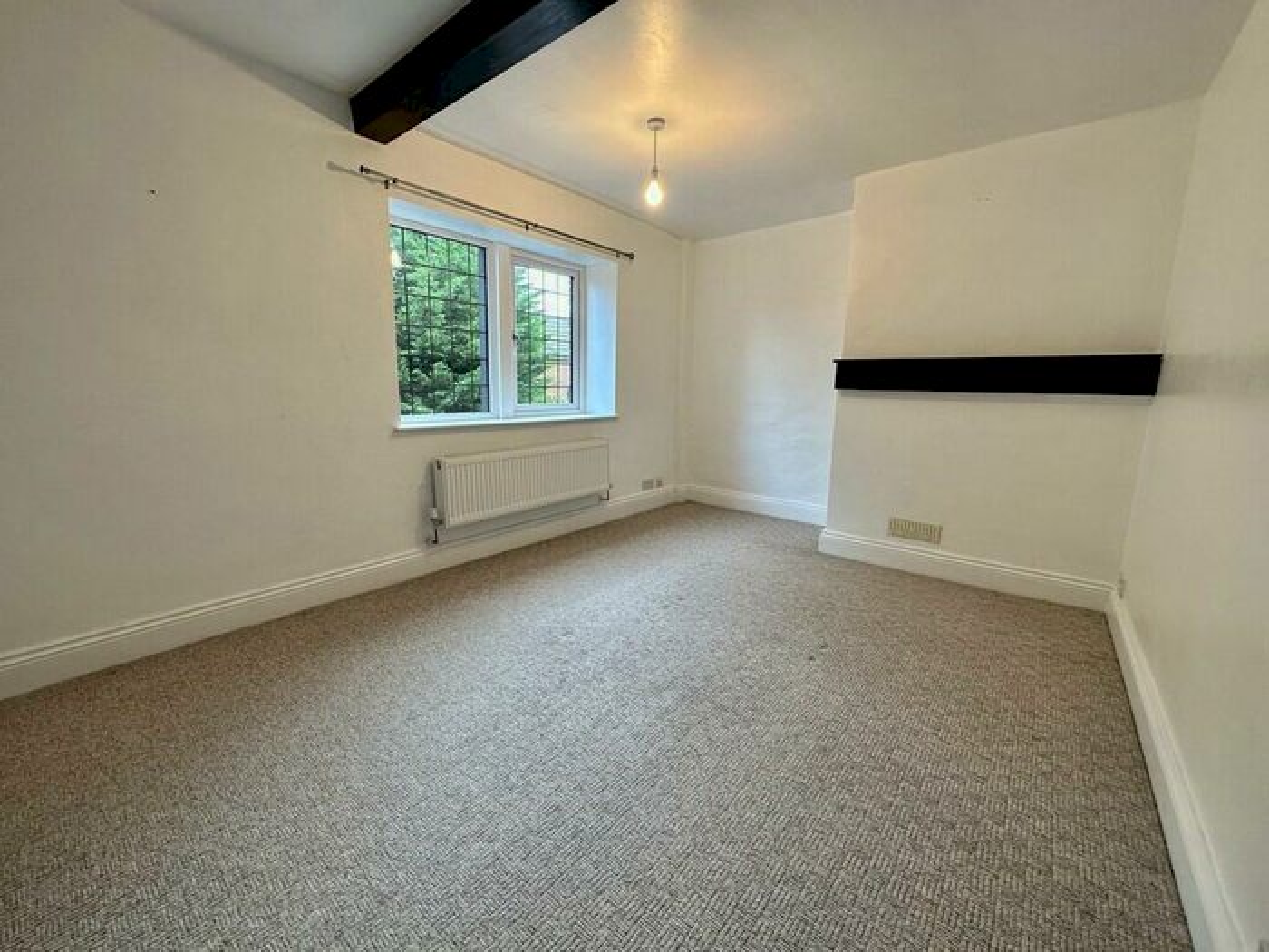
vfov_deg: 85.7
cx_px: 634
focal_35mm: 14
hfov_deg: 102.1
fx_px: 513
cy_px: 476
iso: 125
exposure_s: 1/100
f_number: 2.2
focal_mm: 2.22
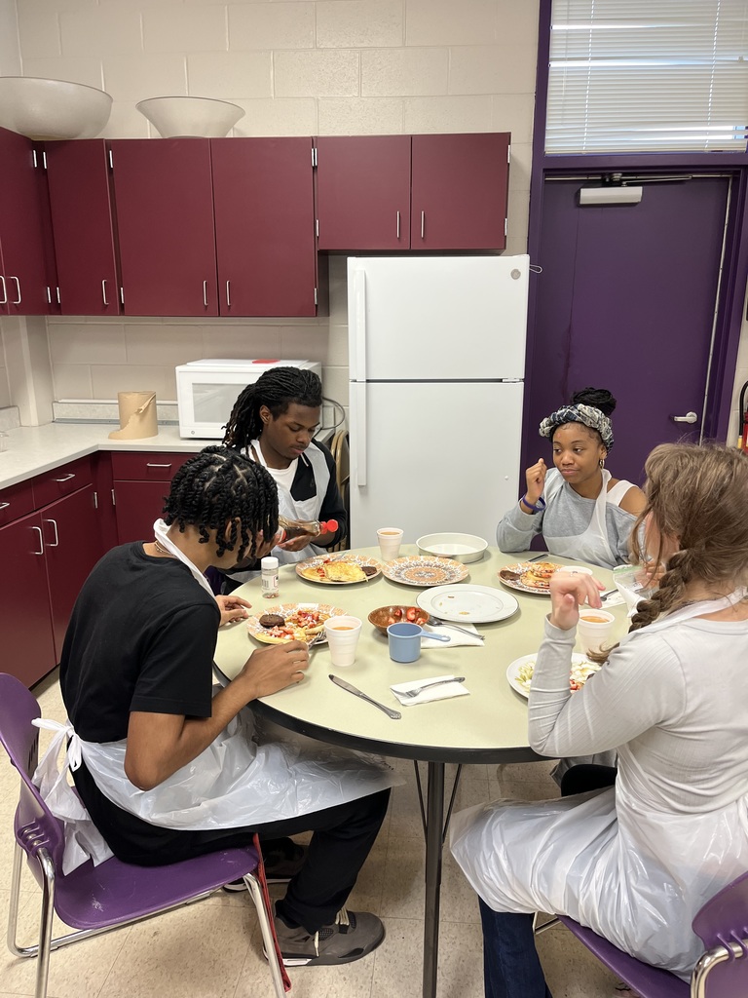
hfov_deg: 53.1
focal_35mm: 26
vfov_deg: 67.3
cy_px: 499
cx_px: 374
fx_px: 749
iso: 80
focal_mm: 5.1
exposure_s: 1/60
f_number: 1.6
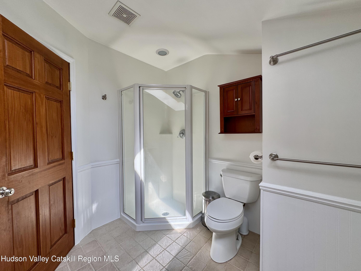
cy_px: 136
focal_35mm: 14
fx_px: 146
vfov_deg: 85.7
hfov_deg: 102.1
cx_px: 180
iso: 40
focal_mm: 2.22
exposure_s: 1/132
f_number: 2.2
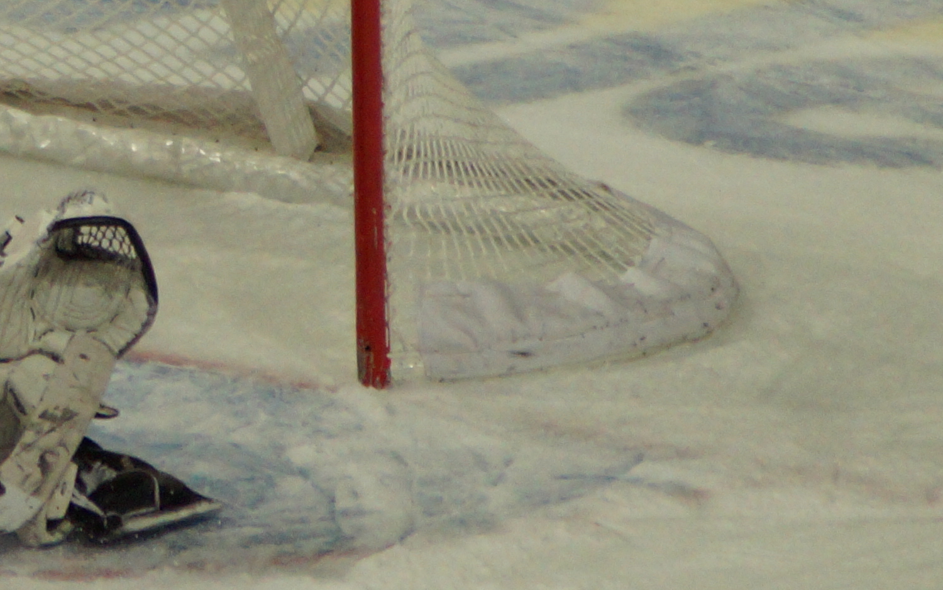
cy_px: 42
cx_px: -325
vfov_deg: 1.1
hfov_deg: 1.8
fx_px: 29996
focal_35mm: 1167
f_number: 5
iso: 1600
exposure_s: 1/800
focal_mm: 210
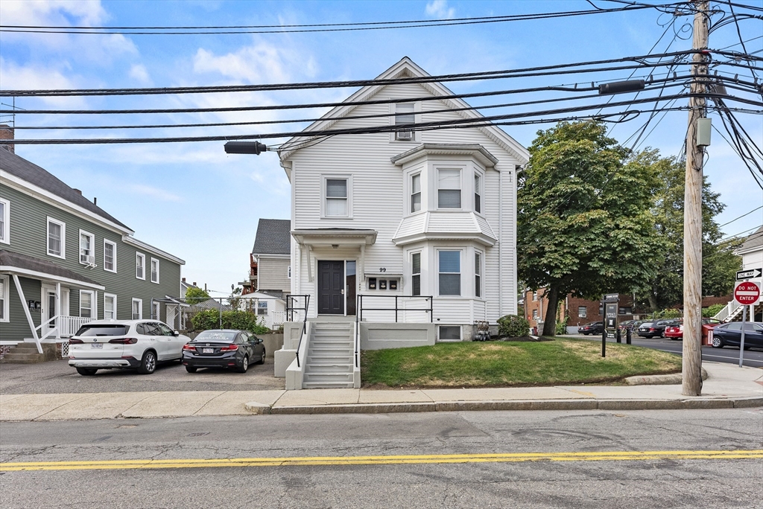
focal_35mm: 17
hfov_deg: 92.6
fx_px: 365
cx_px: 382
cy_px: 254
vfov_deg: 69.9
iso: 160
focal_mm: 17.2
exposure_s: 1/320
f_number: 5.6
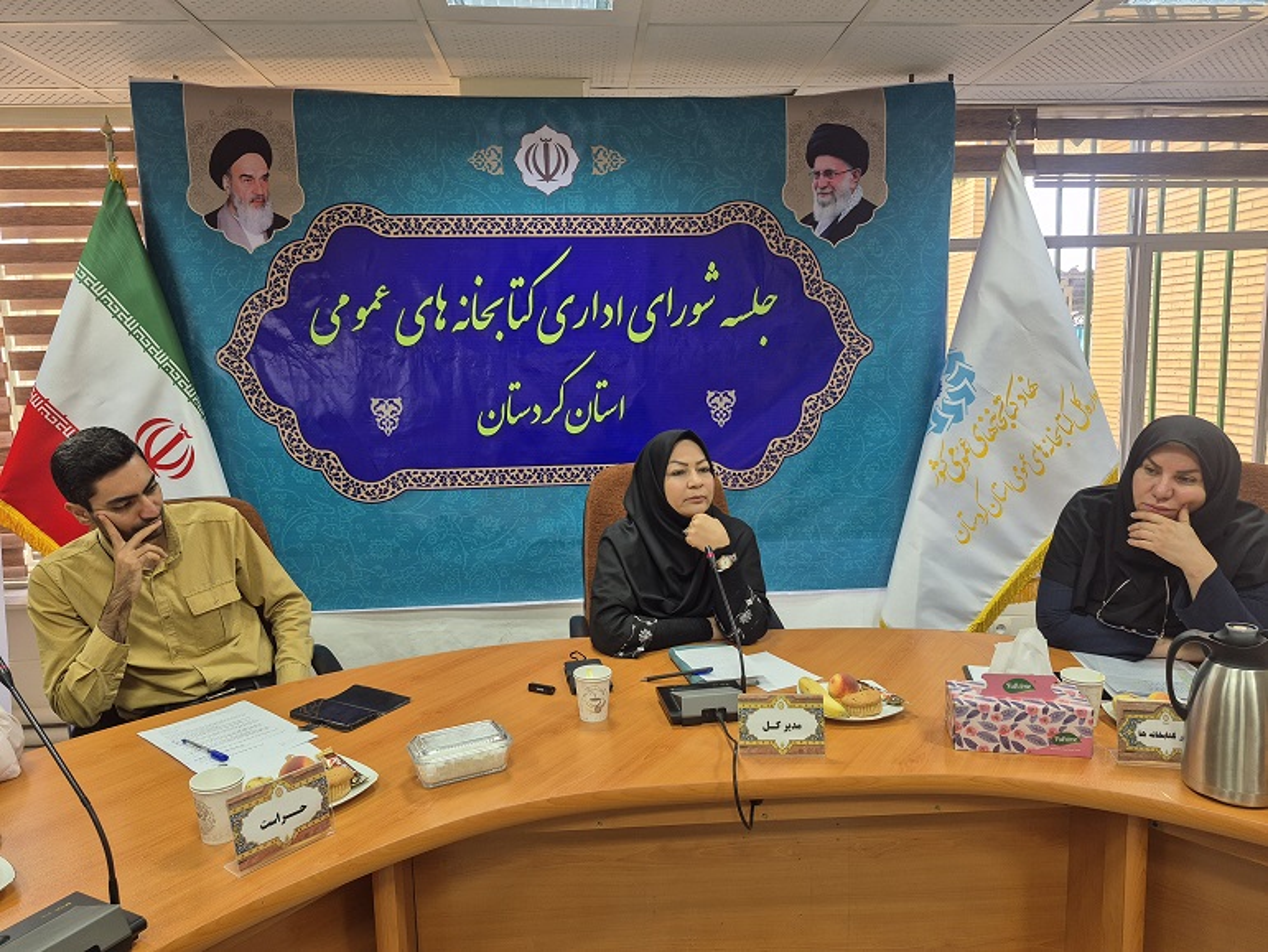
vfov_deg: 58.9
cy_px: 476
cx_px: 634
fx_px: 843
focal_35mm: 23
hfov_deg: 73.9
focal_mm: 5.4
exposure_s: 1/100
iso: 80
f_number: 1.8
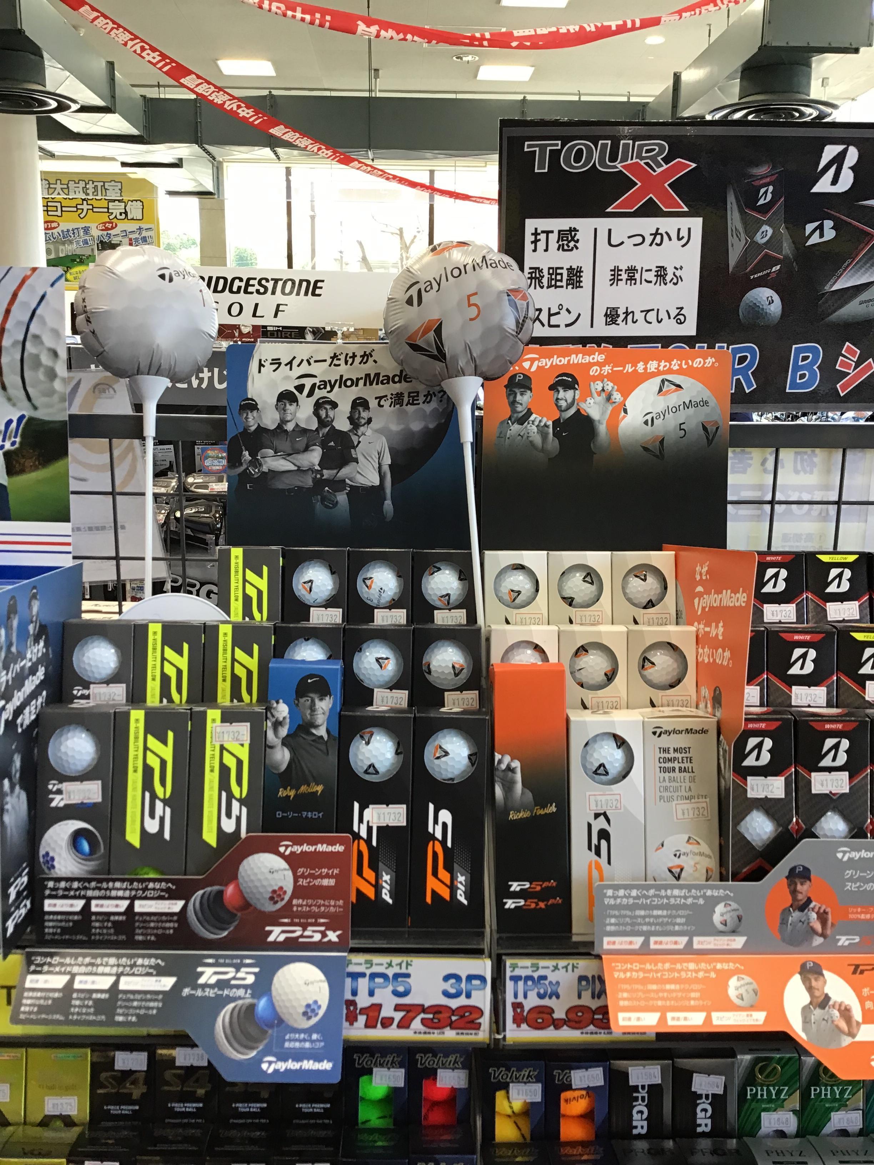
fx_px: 1044
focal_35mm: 31
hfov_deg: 45.4
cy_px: 582
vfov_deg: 58.4
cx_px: 437
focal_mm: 3.3
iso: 25
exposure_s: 1/40
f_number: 2.4
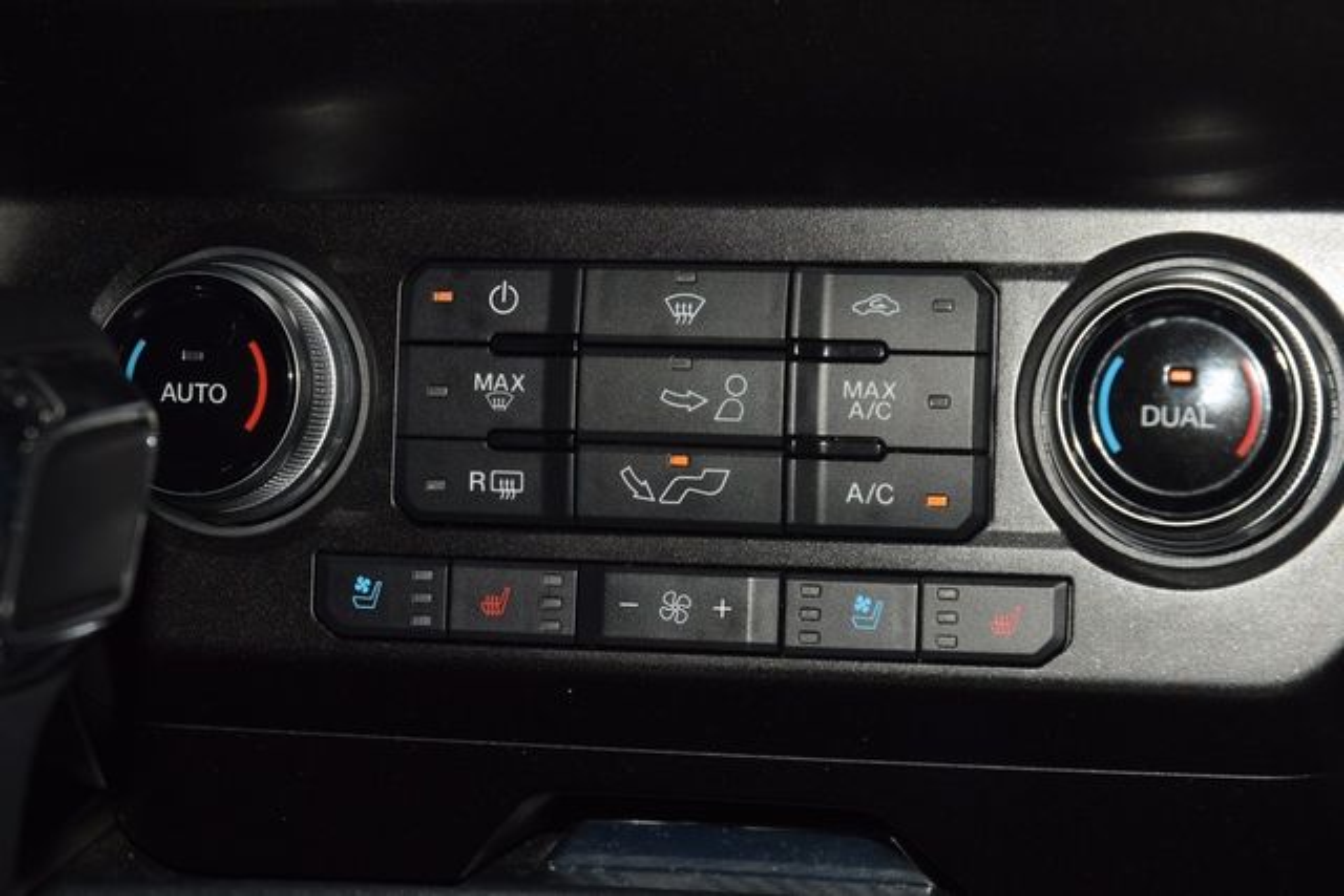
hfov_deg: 19.5
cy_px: 448
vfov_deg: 13.0
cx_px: 672
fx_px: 3921
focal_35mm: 105
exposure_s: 1/125
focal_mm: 70
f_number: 8
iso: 100
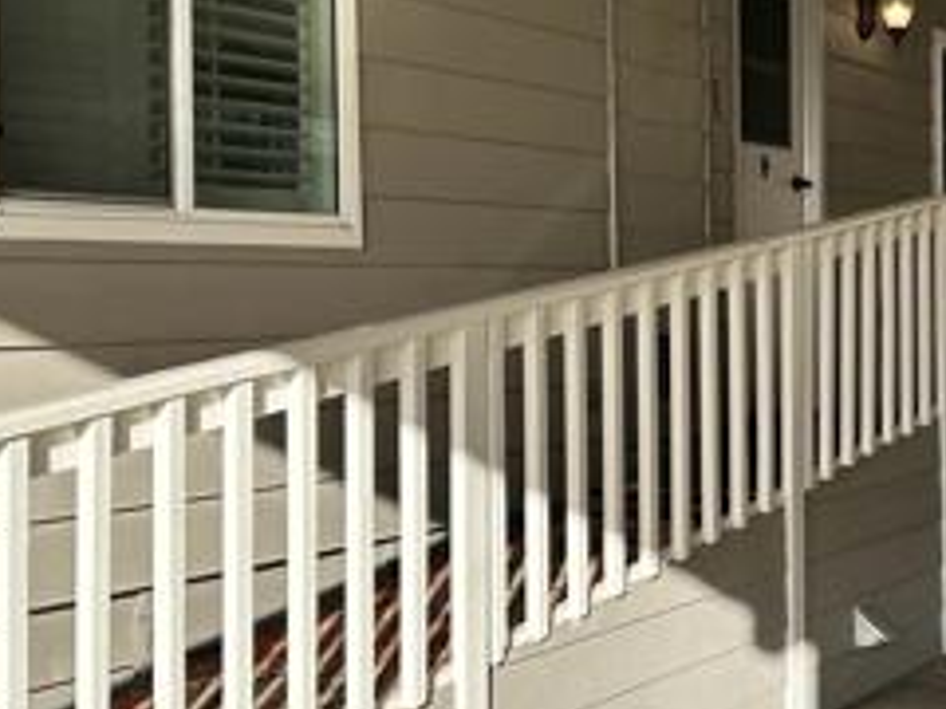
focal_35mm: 64
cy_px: 299
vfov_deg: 22.9
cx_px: 922
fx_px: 1749
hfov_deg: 28.6
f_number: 1.78
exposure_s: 1/2070
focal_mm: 6.86
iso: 80
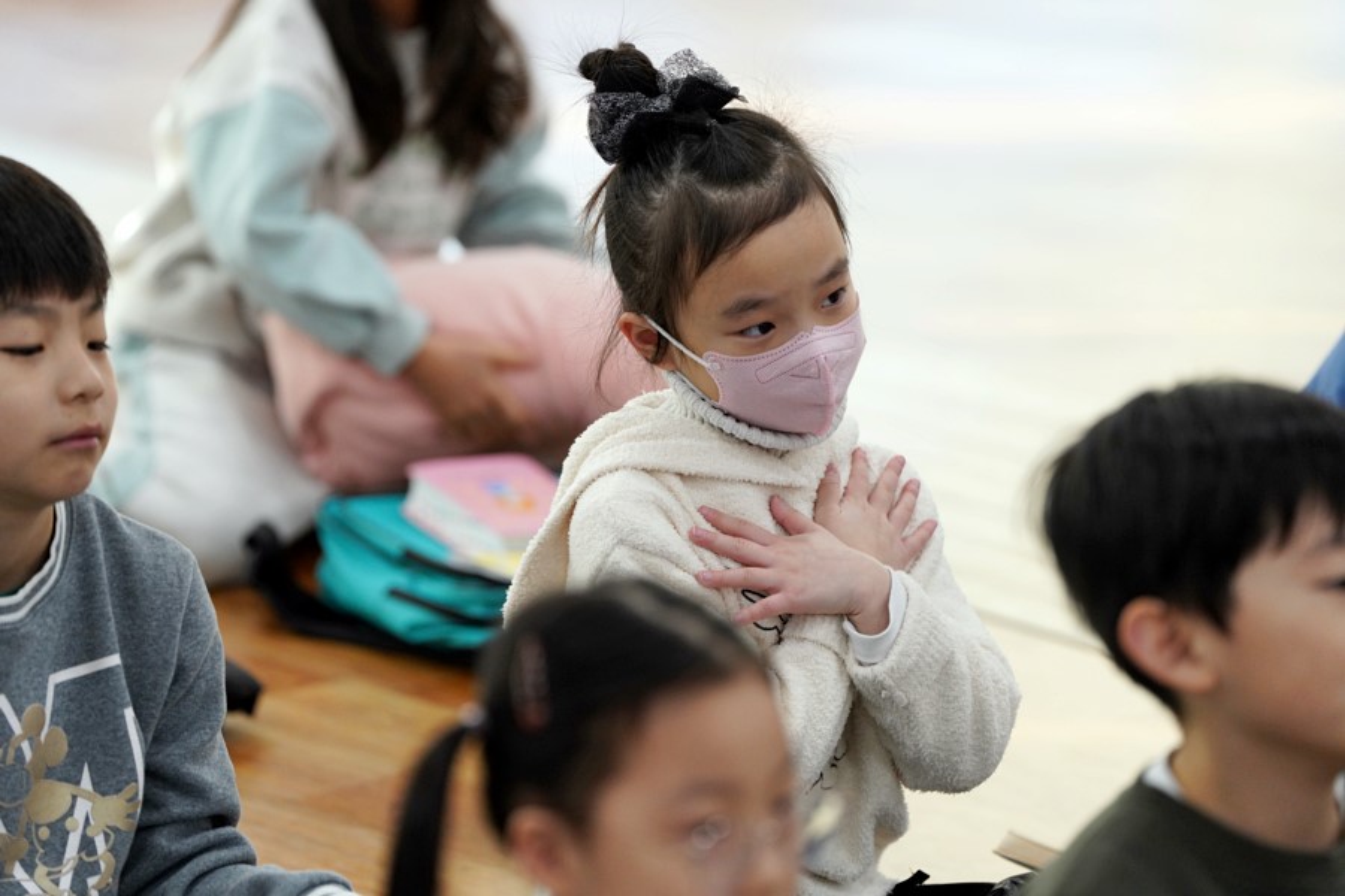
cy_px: 448
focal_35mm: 200
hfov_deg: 10.3
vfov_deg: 6.9
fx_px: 7472
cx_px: 672
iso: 1600
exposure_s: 1/250
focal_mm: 200
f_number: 3.5
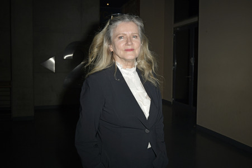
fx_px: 224
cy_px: 84
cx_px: 126
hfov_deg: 58.8
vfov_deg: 41.1
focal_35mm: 32
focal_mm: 32
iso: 250
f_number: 6.3
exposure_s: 1/160
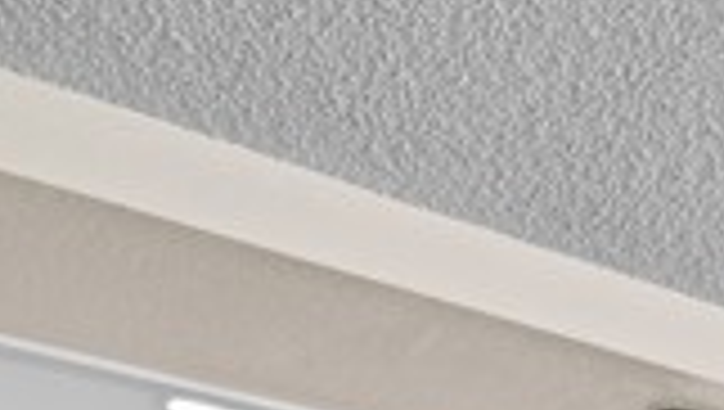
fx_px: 1441
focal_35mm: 75
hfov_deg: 26.6
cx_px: 737
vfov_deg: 13.0
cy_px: 921
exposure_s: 1/200
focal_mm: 18
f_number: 5
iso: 800
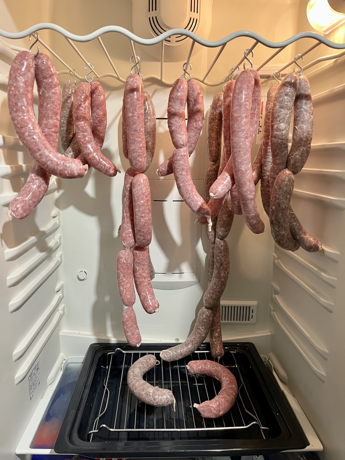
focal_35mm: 26
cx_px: 172
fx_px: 346
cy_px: 230
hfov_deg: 53.1
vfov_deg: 67.3
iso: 250
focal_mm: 5.1
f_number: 1.6
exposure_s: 1/50
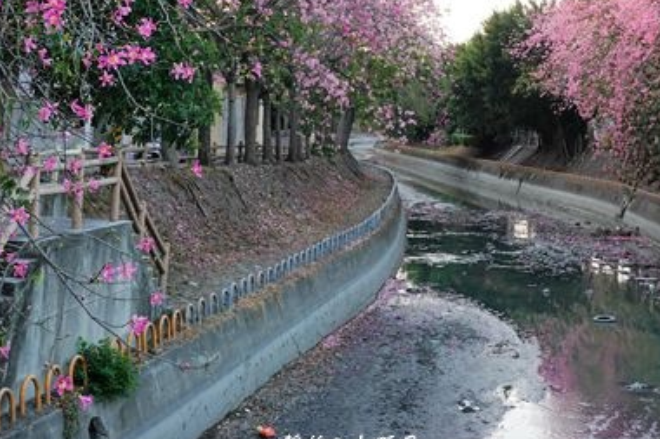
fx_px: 1411
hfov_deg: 26.0
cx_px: 492
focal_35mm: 77
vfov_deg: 17.5
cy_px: 84
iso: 200
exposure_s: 1/50
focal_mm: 16.54
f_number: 4
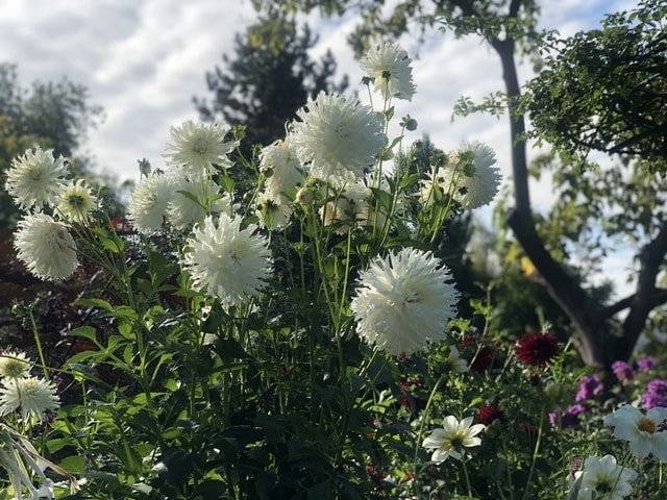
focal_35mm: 52
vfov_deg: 28.0
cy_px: 250
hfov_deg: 36.8
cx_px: 334
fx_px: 1002
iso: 16
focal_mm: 6
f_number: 2.4
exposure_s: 1/906
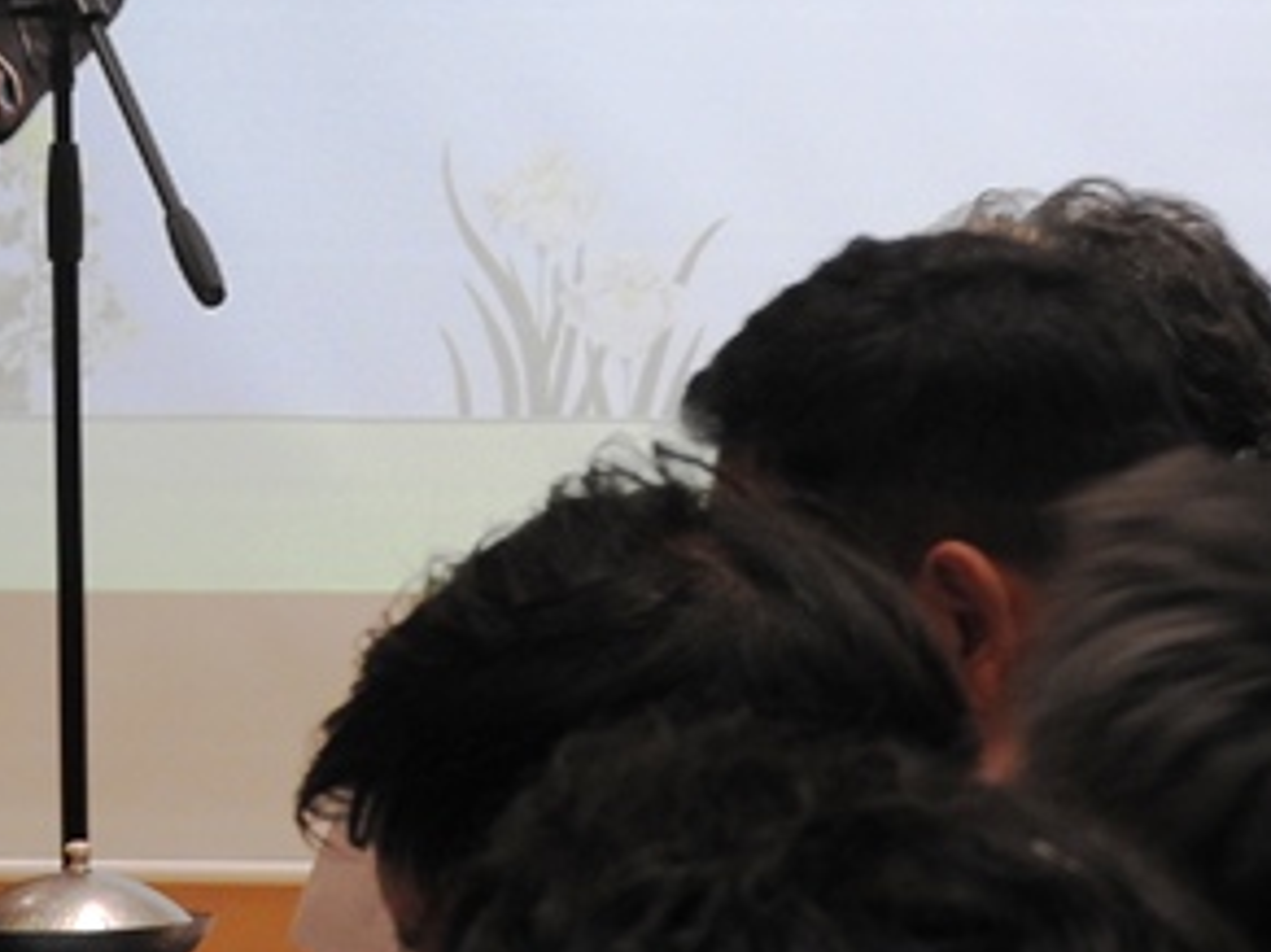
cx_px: -105
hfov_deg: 7.8
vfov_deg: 5.9
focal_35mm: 253
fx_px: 9286
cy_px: -26
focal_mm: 20.6
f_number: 5
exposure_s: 1/50
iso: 400
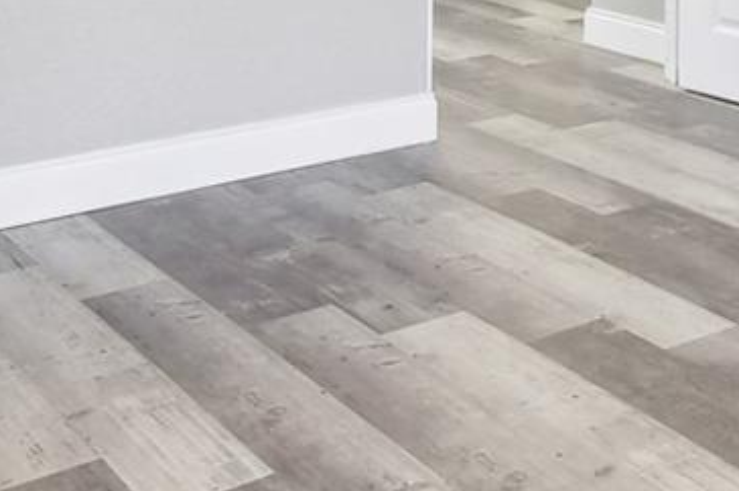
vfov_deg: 17.9
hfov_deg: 28.6
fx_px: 1354
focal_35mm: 66
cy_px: -290
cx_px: 741
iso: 100
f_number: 7.1
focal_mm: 10
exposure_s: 1/10
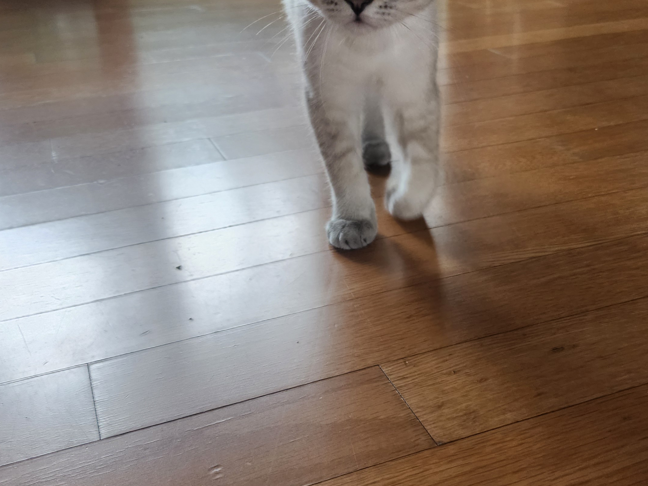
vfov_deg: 33.5
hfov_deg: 43.8
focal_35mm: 43
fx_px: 805
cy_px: 207
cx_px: 366
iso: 320
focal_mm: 6.4
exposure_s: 1/120
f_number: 1.8
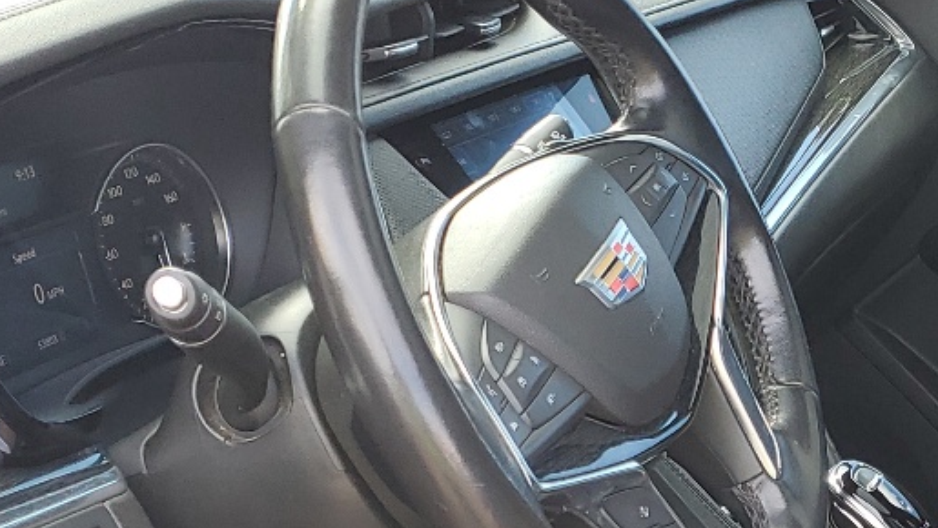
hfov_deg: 23.3
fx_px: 2189
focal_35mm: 88
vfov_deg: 13.3
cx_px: 909
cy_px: 696
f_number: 1.5
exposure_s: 1/227
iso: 50
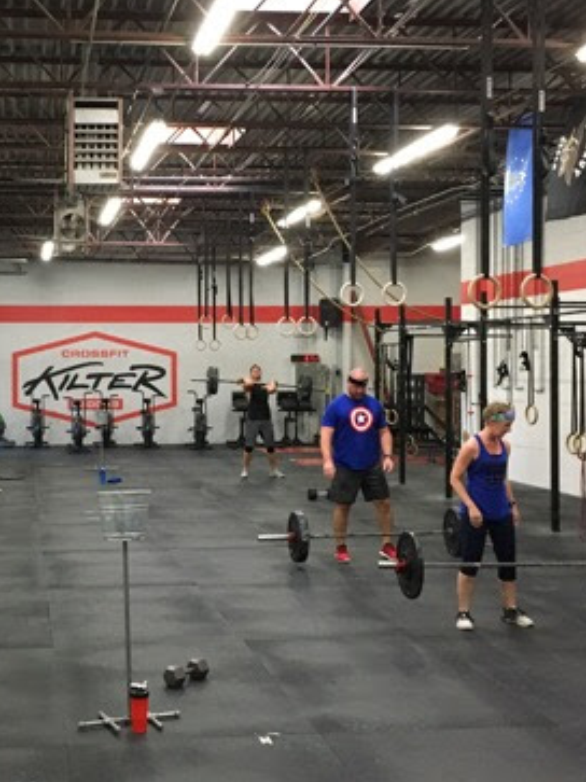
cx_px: 151
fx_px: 1084
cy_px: 362
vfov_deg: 39.6
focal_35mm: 48
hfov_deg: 29.8
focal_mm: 4.15
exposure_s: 1/30
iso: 200
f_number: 2.2
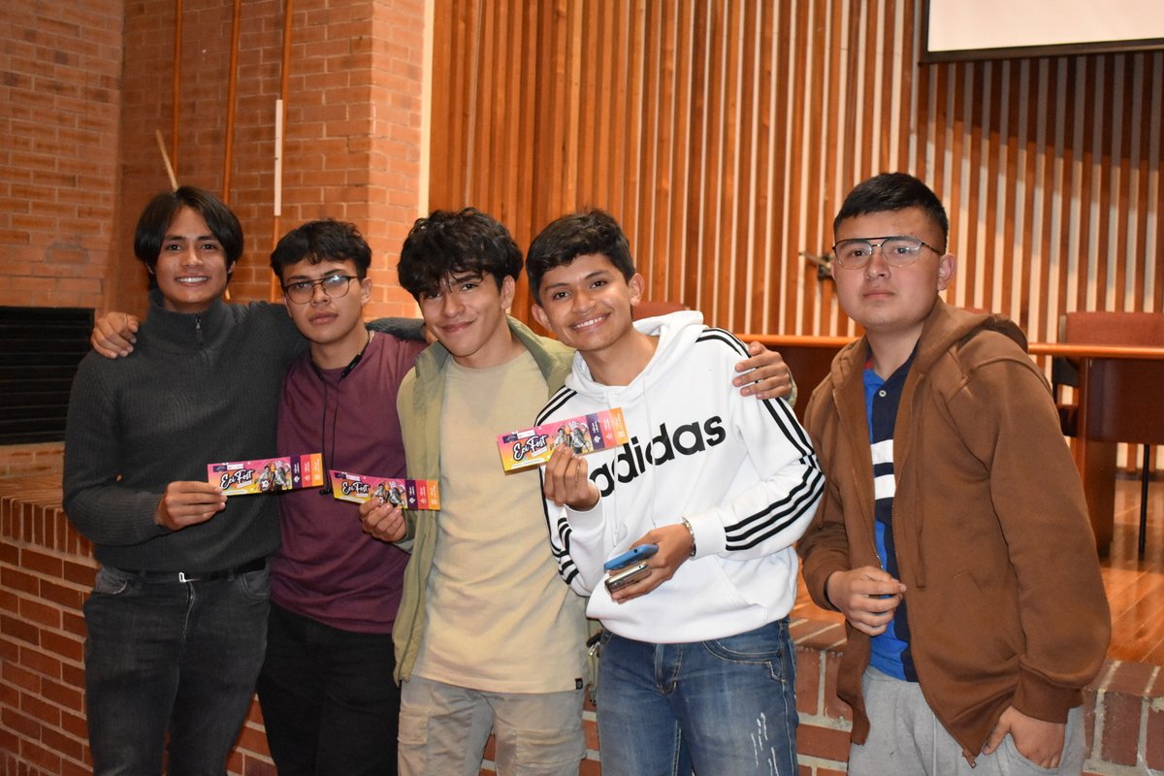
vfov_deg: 31.9
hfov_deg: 46.4
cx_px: 582
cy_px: 388
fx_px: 1358
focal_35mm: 42
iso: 6400
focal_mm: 28
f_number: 4.2
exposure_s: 1/60
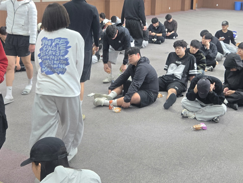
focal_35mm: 48
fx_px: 337
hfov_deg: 39.6
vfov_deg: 29.5
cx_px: 129
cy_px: 36
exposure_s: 1/120
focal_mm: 5.4
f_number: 1.8
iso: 320
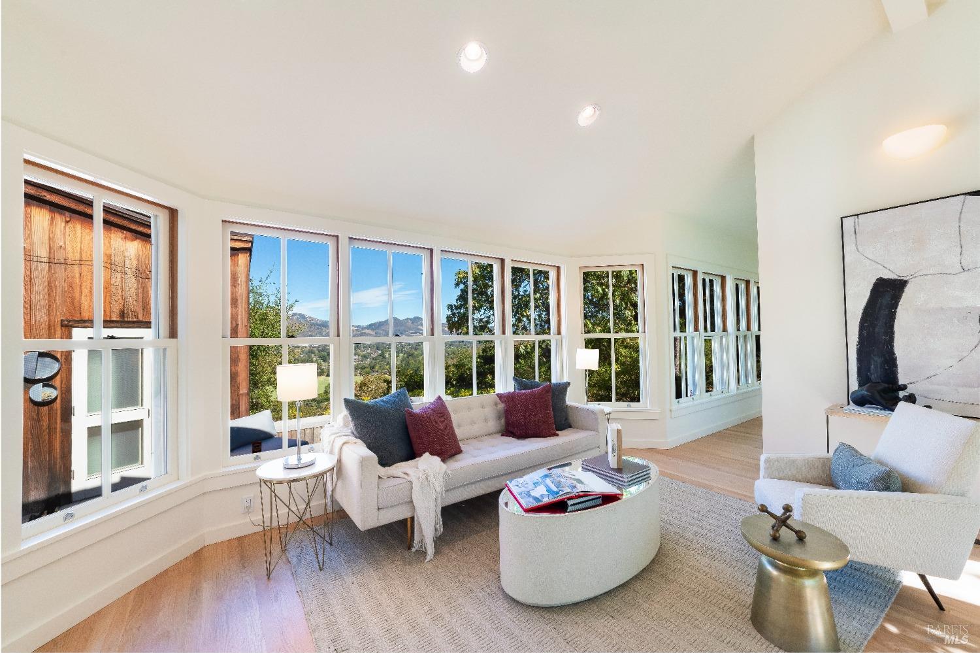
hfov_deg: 104.3
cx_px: 490
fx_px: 381
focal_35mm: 14
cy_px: 326
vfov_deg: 81.2
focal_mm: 14
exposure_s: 1/50
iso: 100
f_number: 14
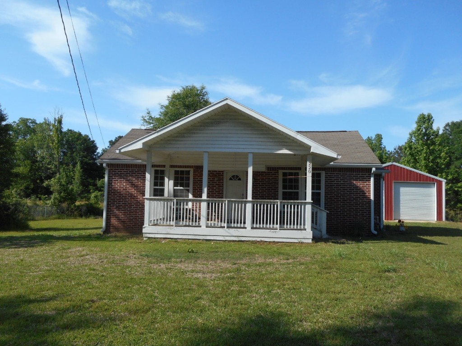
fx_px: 387
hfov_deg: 61.7
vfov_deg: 48.2
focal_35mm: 29
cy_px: 173
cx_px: 231
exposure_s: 1/640
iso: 80
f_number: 4
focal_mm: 5.2
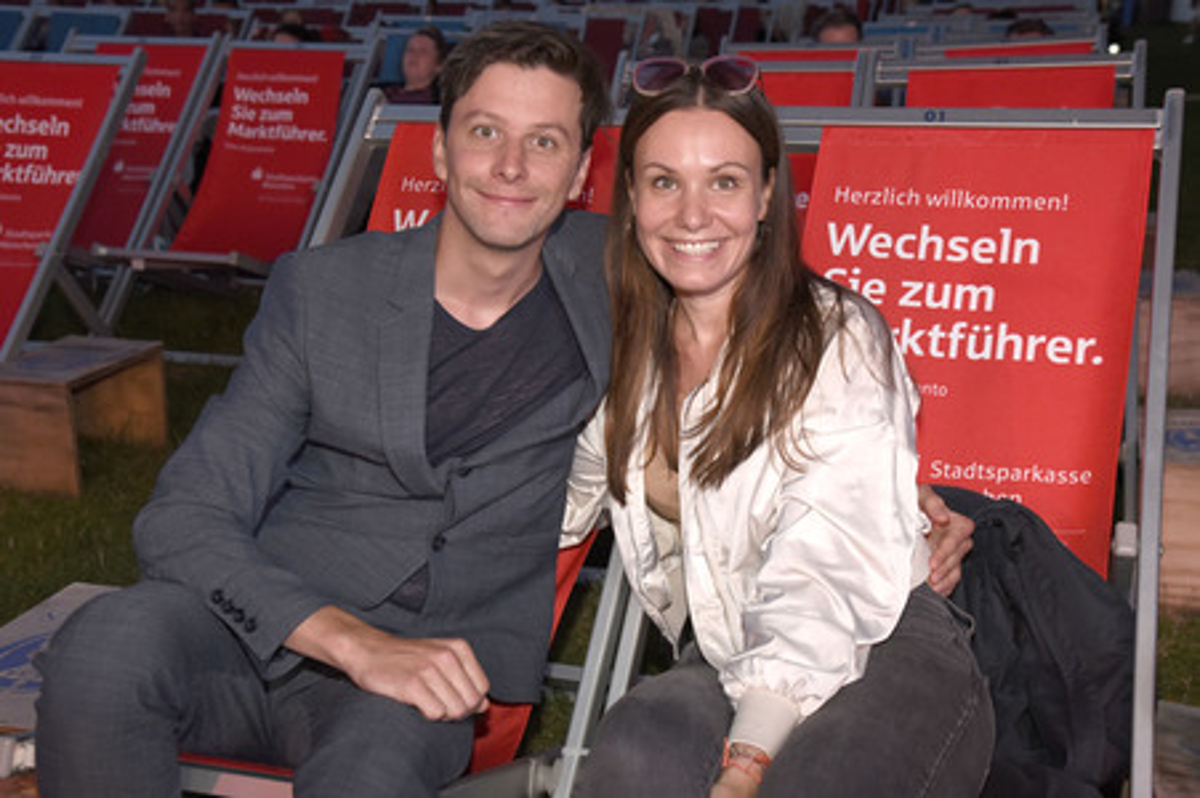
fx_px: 1532
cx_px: 600
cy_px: 399
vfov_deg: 29.2
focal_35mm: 46
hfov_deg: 42.8
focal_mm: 46
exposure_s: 1/80
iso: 2000
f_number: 6.3
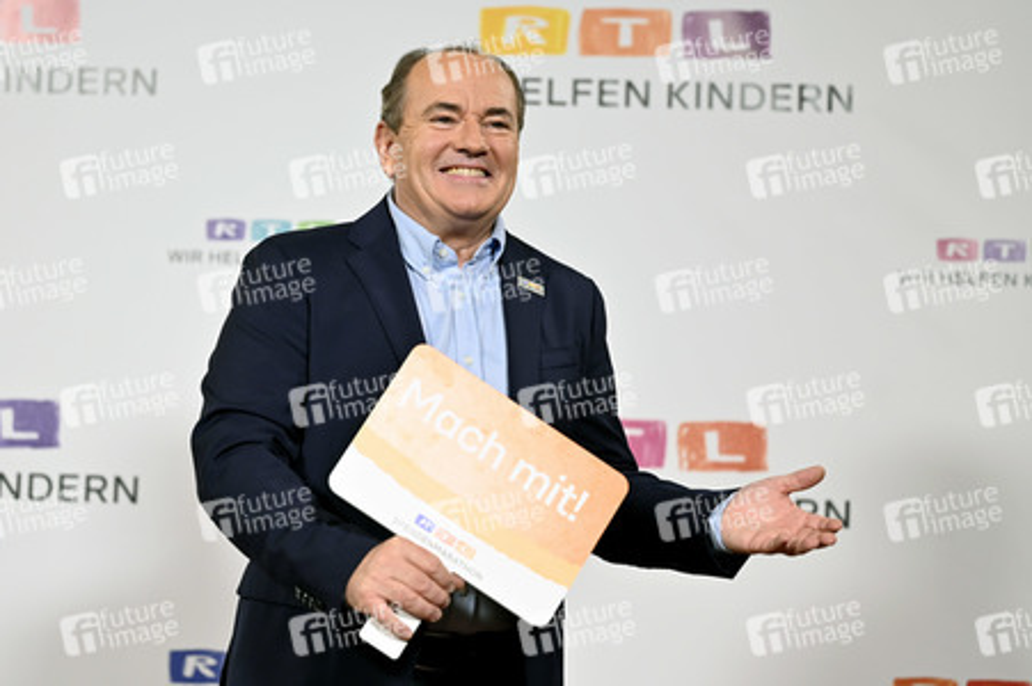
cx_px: 516
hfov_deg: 24.8
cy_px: 343
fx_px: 2349
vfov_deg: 16.6
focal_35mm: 82
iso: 1000
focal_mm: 82
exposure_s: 1/320
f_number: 2.8
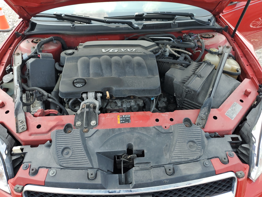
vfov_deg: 53.1
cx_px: 131
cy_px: 98
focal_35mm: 26
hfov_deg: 67.3
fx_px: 197
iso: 50
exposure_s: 1/455
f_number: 1.5
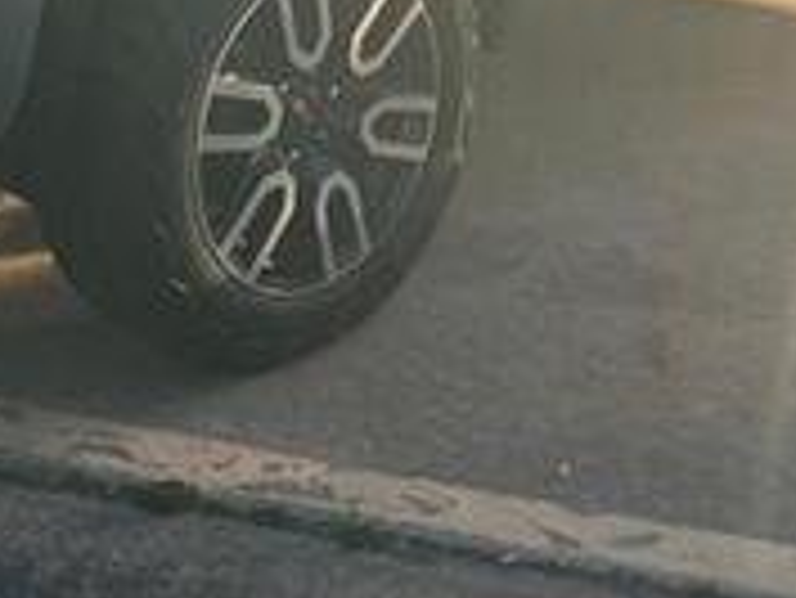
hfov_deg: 26.1
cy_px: -202
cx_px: 238
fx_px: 1703
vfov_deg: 18.4
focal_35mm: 74
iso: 50
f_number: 1.5
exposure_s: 1/1972
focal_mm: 5.7
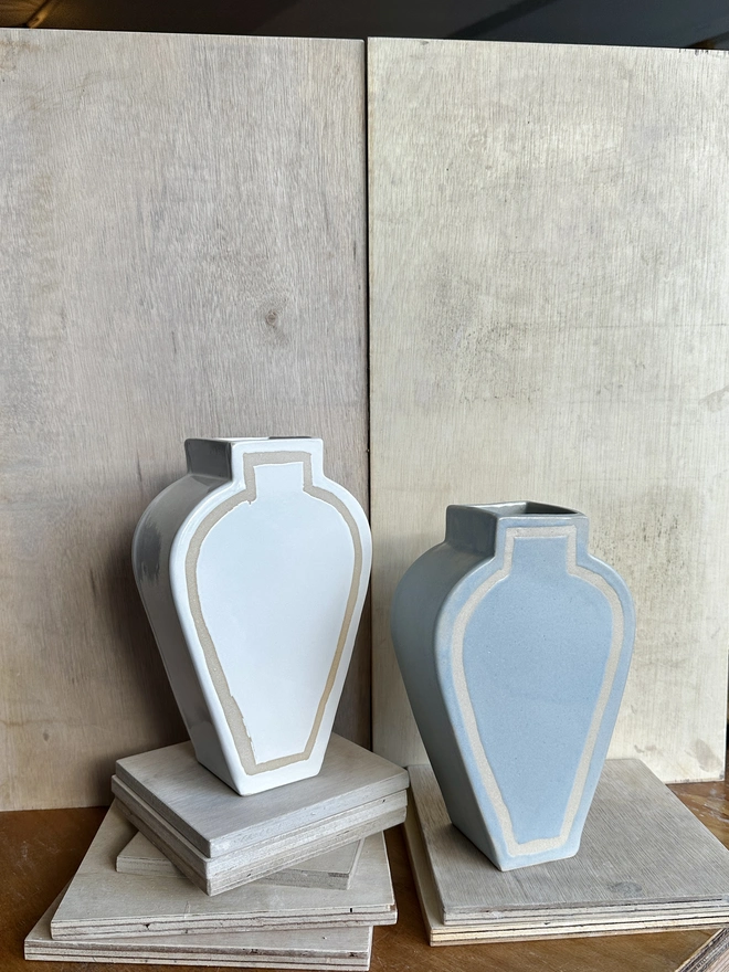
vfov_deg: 71.6
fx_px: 674
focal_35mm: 24
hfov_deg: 56.8
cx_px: 364
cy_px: 486
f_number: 1.78
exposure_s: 1/364
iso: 80
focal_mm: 6.86
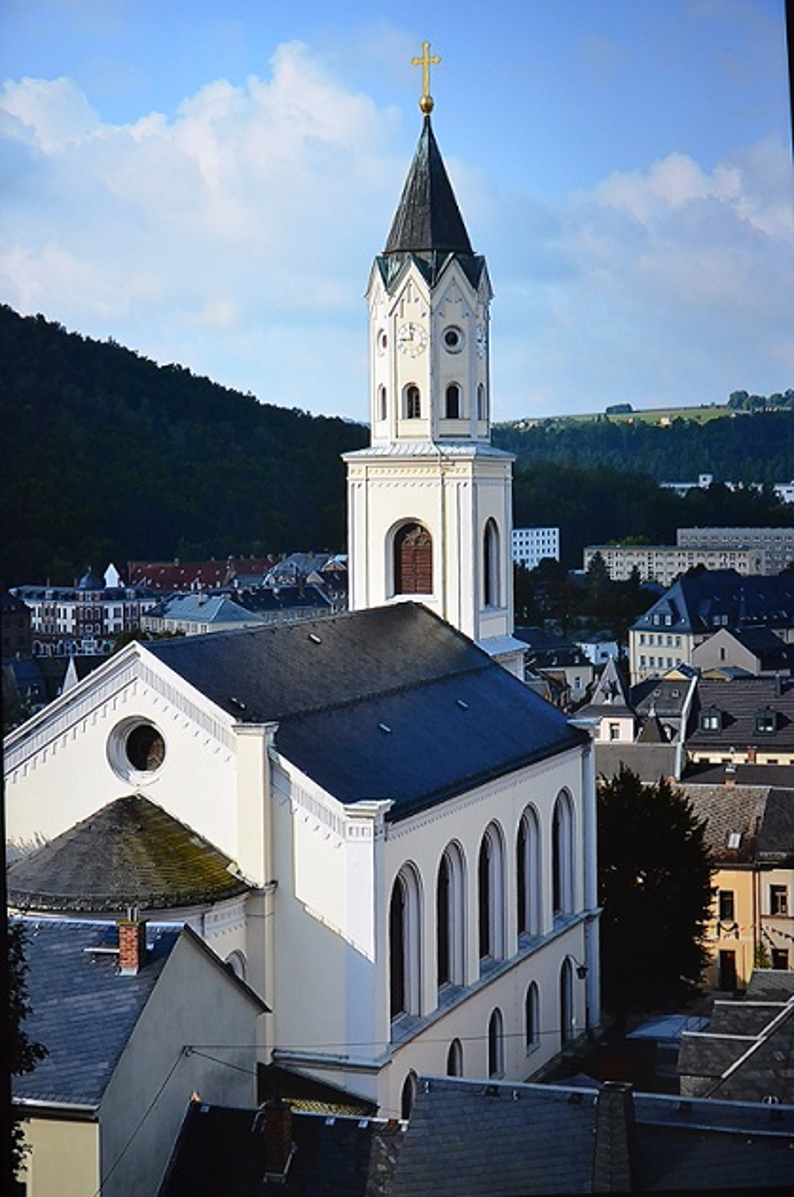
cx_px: 397
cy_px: 598
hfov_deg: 20.1
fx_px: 2242
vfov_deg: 29.9
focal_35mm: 68
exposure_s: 1/125
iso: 2200
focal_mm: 45
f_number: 5
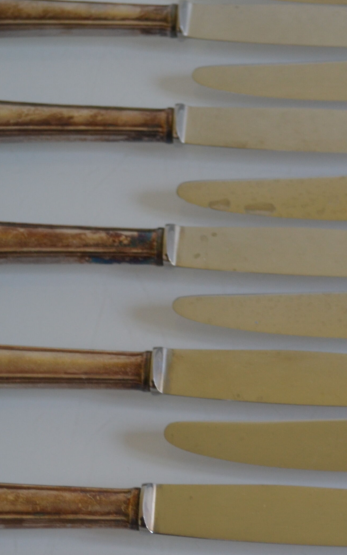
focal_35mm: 115
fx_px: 1740
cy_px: 319
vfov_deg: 18.1
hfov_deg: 11.3
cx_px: 360
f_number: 5
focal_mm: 34
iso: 400
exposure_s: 1/15
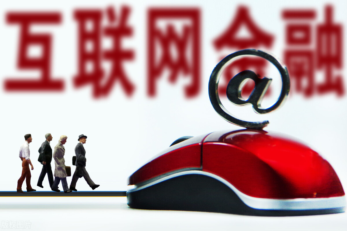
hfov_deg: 13.7
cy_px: 116
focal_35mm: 150
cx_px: 174
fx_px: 1445
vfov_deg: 9.1
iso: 800
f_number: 5.6
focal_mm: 100
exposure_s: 1/100
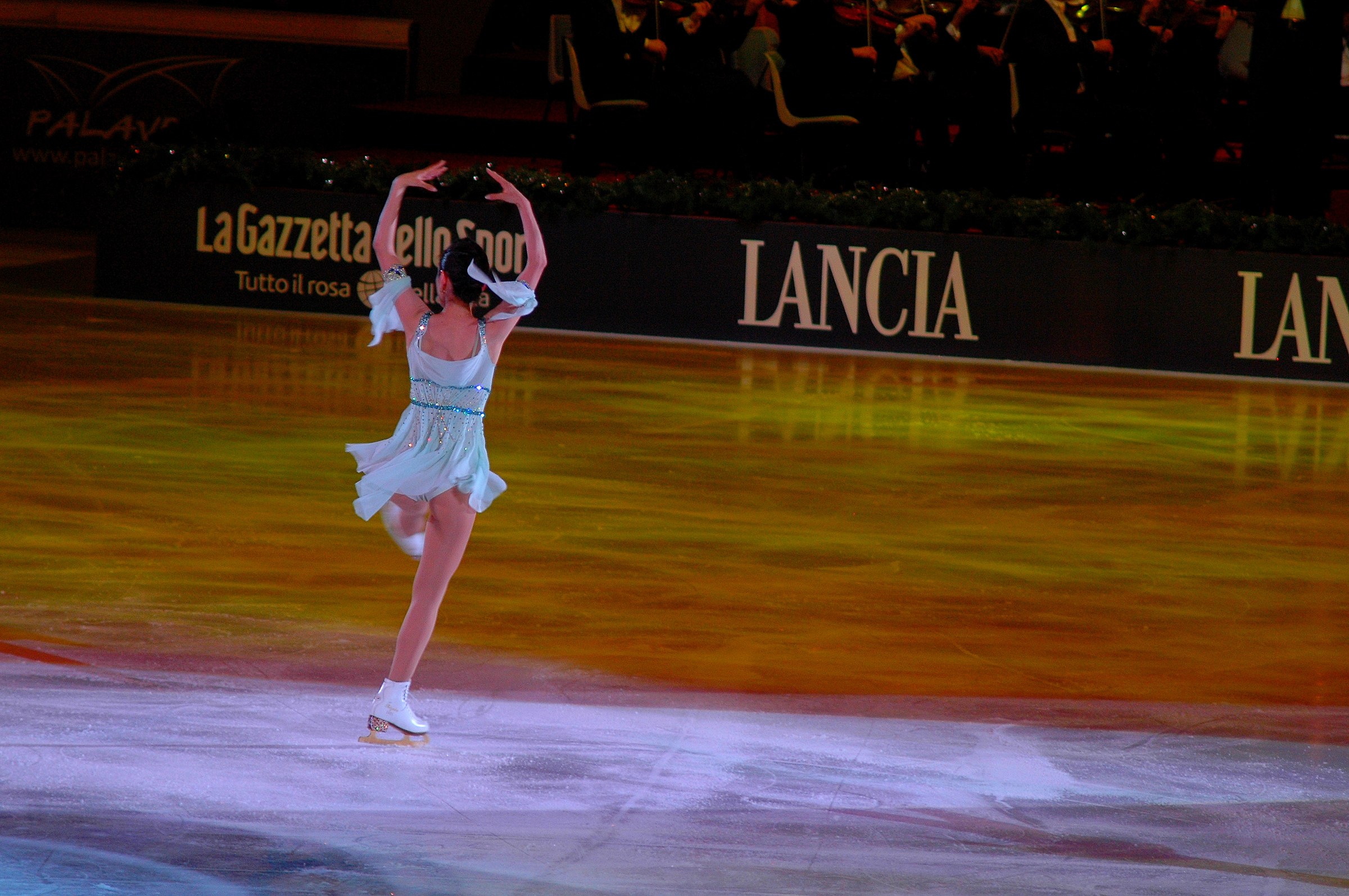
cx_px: 674
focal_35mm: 345
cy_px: 448
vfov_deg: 4.0
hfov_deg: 6.0
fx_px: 12914
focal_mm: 230
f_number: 5.6
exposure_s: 1/125
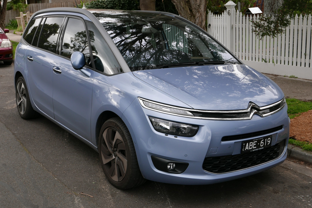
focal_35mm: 47
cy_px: 104
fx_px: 407
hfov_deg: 41.9
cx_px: 154
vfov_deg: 28.6
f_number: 5.6
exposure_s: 1/125
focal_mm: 20.6
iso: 200
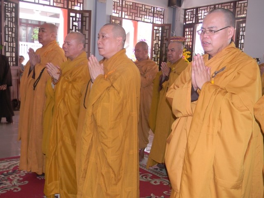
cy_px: 99
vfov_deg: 39.7
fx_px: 275
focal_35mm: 36
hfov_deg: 51.4
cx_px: 132
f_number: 3.7
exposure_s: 1/30
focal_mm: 6.4
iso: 200
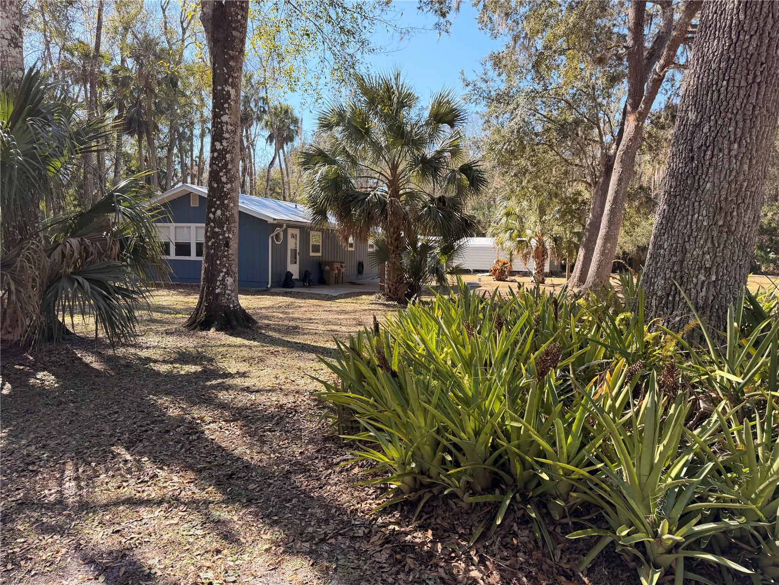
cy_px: 292
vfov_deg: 56.8
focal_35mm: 24
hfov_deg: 71.6
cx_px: 390
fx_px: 540
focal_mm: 6.76
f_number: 1.78
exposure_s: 1/1106
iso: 100
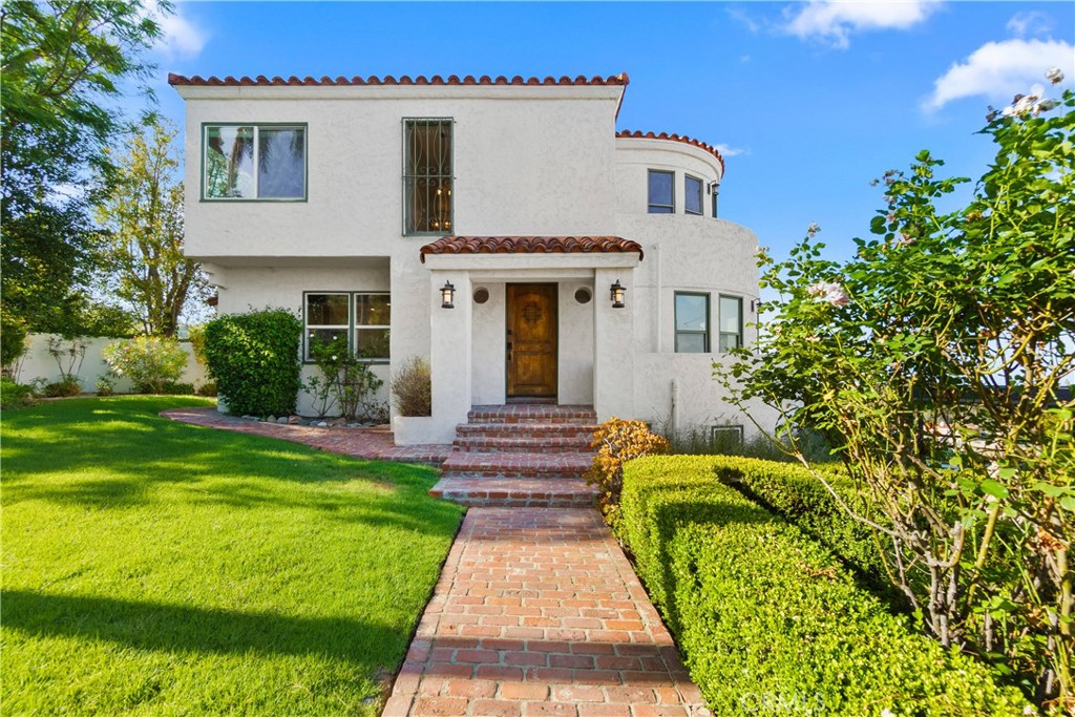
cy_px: 358
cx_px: 538
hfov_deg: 100.4
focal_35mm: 15
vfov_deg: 77.3
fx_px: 448
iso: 400
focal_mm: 10
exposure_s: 1/100
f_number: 8
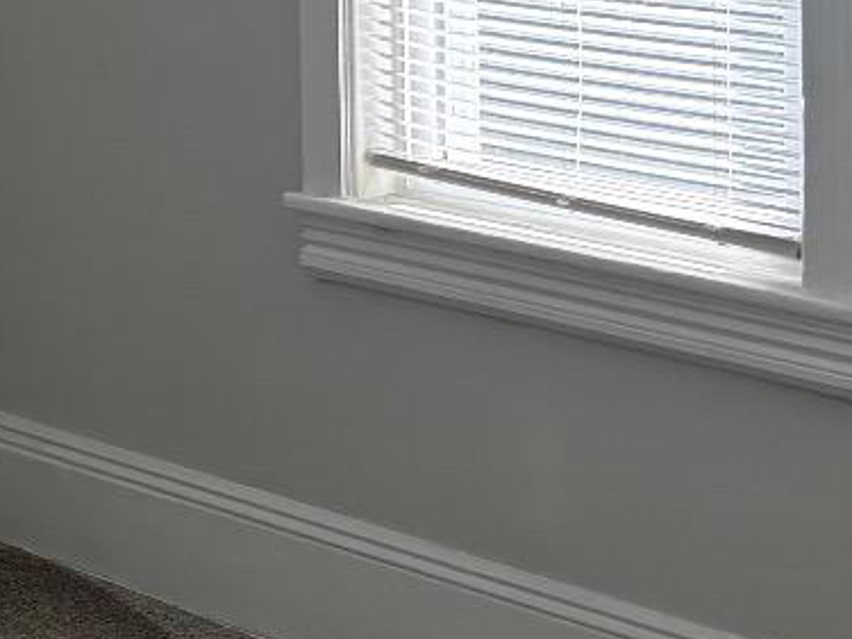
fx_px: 3494
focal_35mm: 142
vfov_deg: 10.2
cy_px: -227
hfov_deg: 13.0
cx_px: -488
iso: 64
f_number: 1.6
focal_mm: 5.96
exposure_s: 1/253
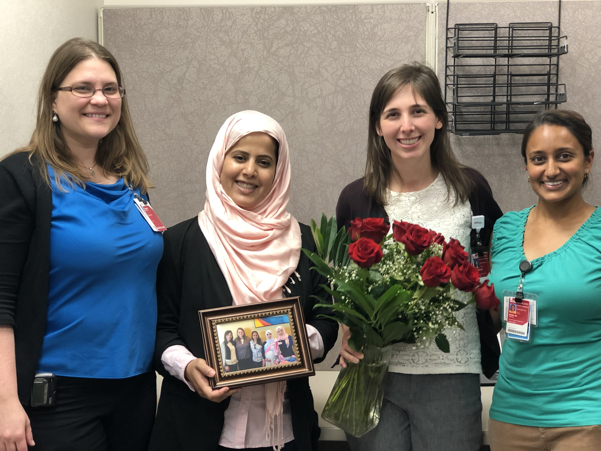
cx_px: 300
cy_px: 226
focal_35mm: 57
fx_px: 990
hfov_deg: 33.8
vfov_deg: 25.7
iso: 100
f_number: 2.8
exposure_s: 1/30
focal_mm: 6.6
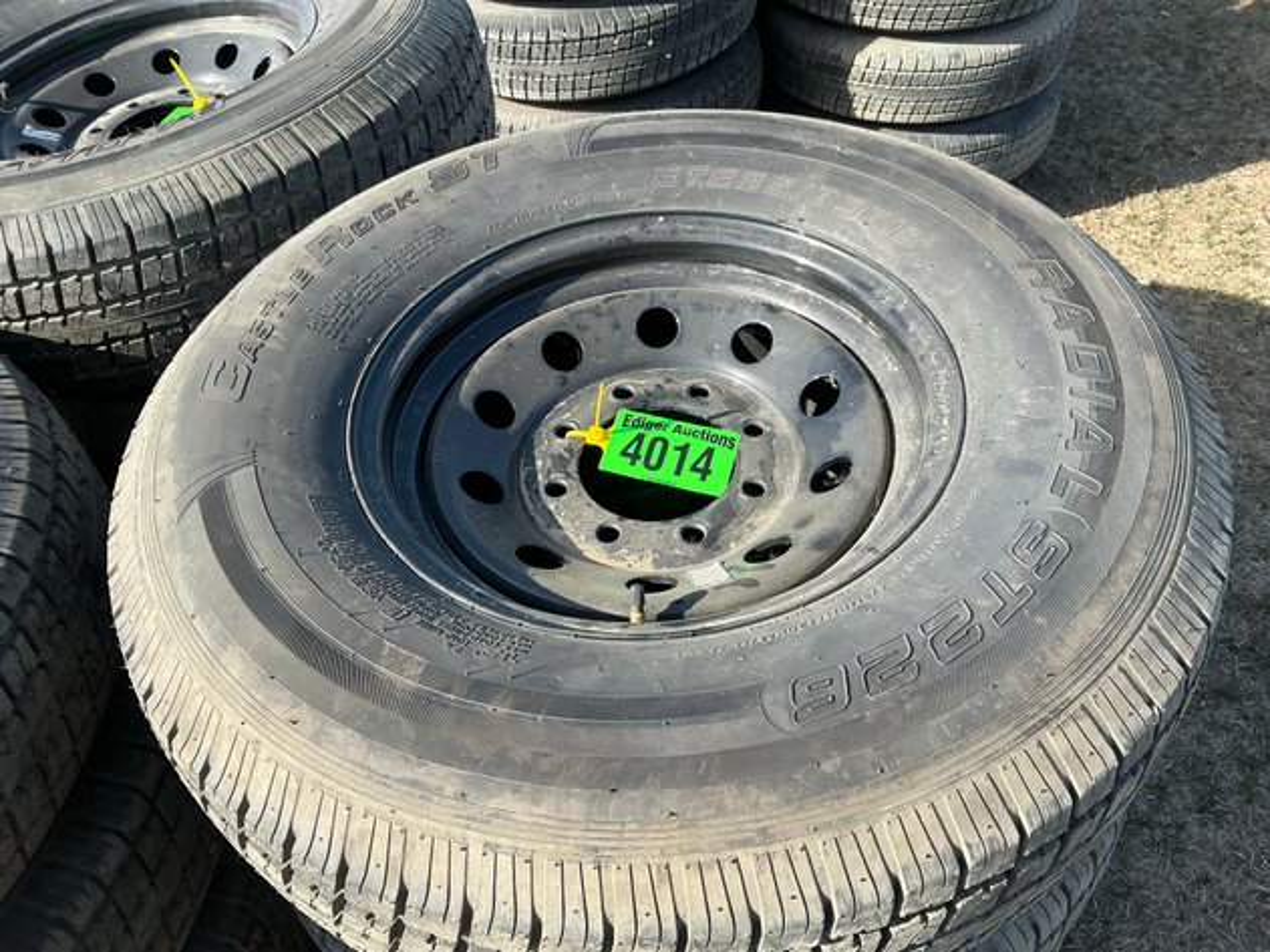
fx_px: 1027
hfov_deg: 63.5
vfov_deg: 49.7
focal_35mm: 28
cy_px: 476
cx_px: 635
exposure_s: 1/562
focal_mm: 3
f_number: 1.8
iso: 25
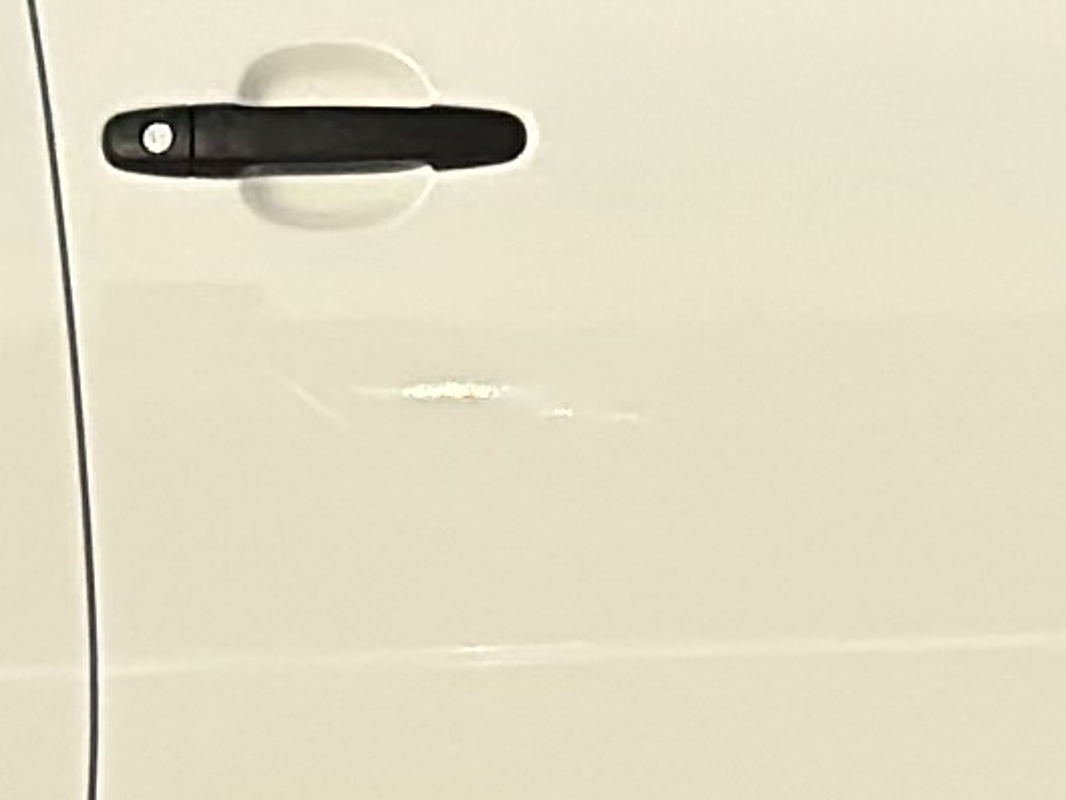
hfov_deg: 5.4
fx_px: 11245
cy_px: 772
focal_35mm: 365
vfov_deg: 4.1
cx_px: 324
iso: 100
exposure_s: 1/10870
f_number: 1.78
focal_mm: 6.86
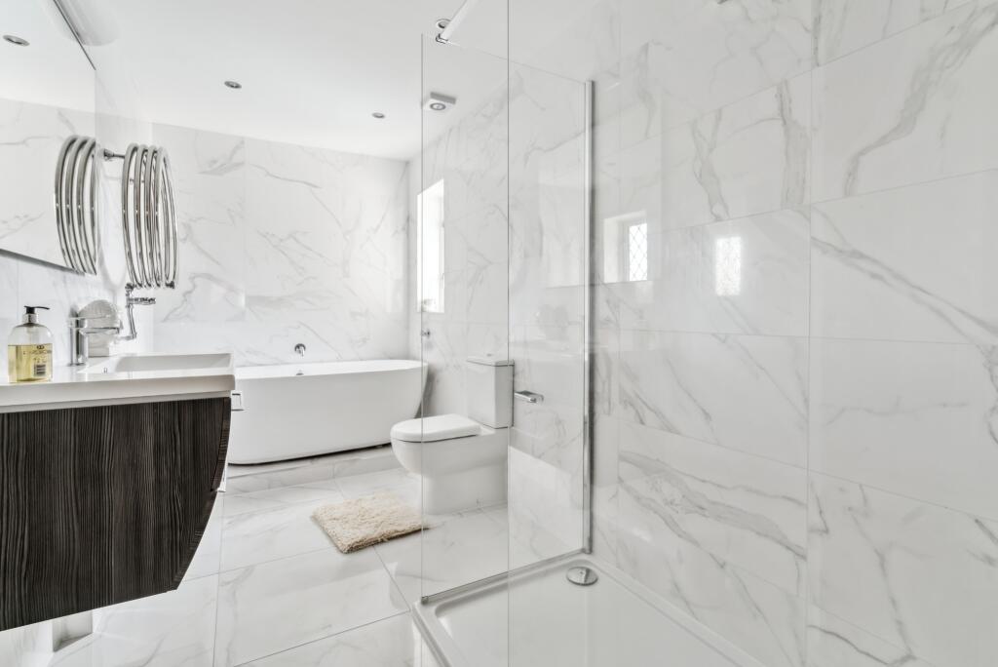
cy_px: 334
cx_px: 499
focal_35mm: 16
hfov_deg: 96.7
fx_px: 444
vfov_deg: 73.8
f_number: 8
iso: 640
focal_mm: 16
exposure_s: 1/15
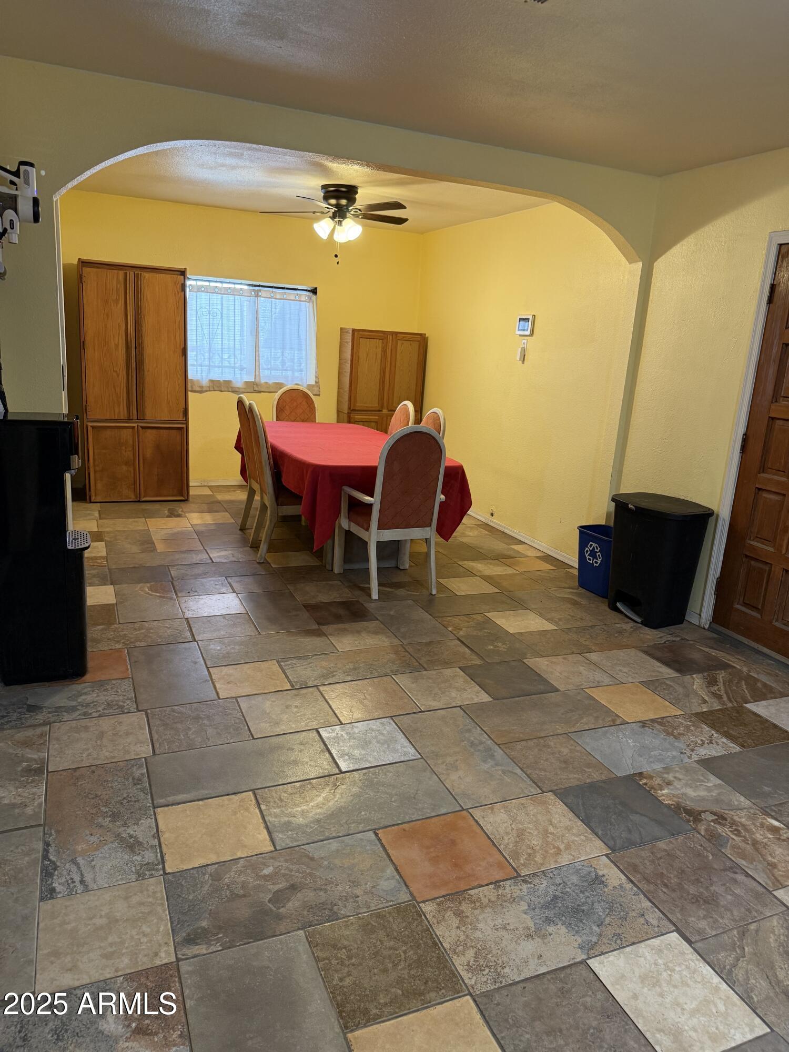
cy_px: 526
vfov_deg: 71.6
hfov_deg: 56.8
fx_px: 729
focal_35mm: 24
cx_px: 394
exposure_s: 1/60
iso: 250
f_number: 1.78
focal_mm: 6.76
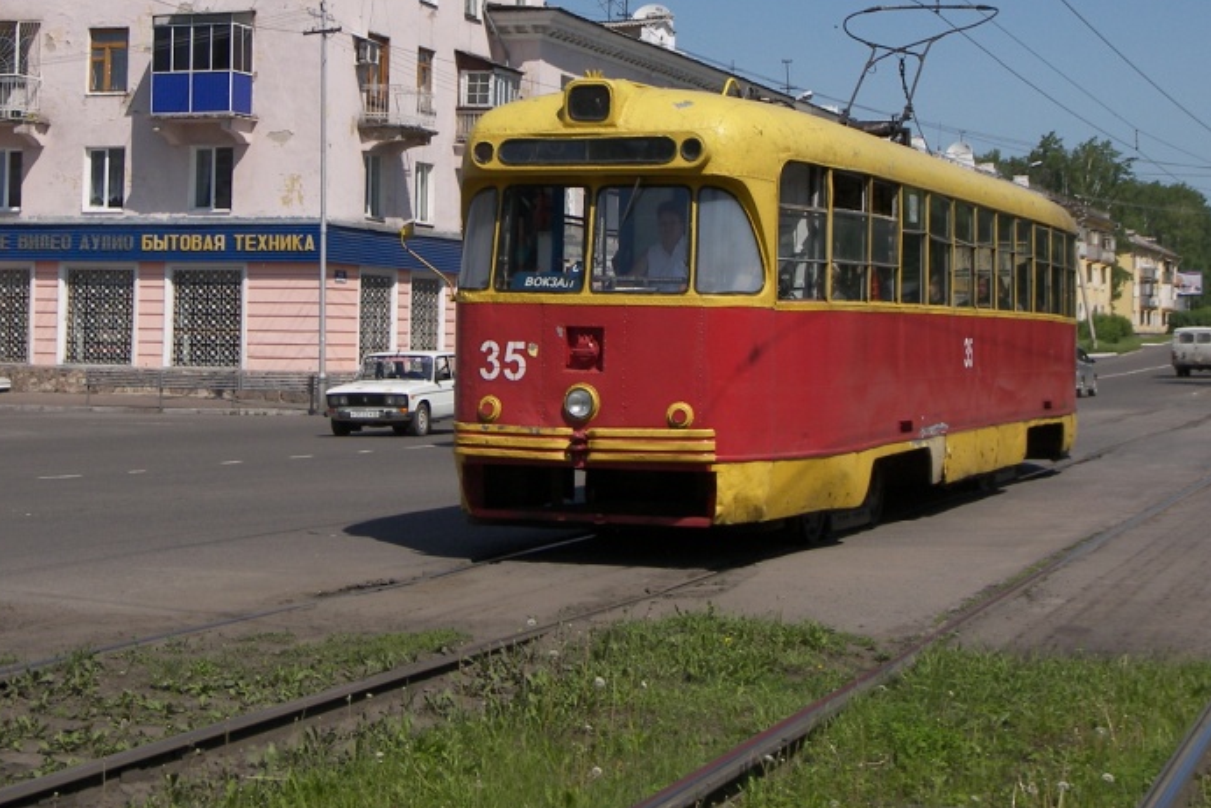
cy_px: 184
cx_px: 566
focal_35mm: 74
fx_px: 2490
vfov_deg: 18.3
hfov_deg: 27.3
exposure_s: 1/1000
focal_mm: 10.1
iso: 50
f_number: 3.6
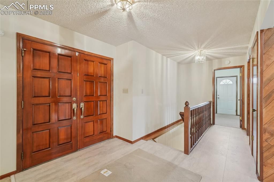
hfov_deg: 100.4
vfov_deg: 77.3
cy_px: 91
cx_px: 137
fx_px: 114
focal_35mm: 15
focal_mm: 10
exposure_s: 1/5
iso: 800
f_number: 8
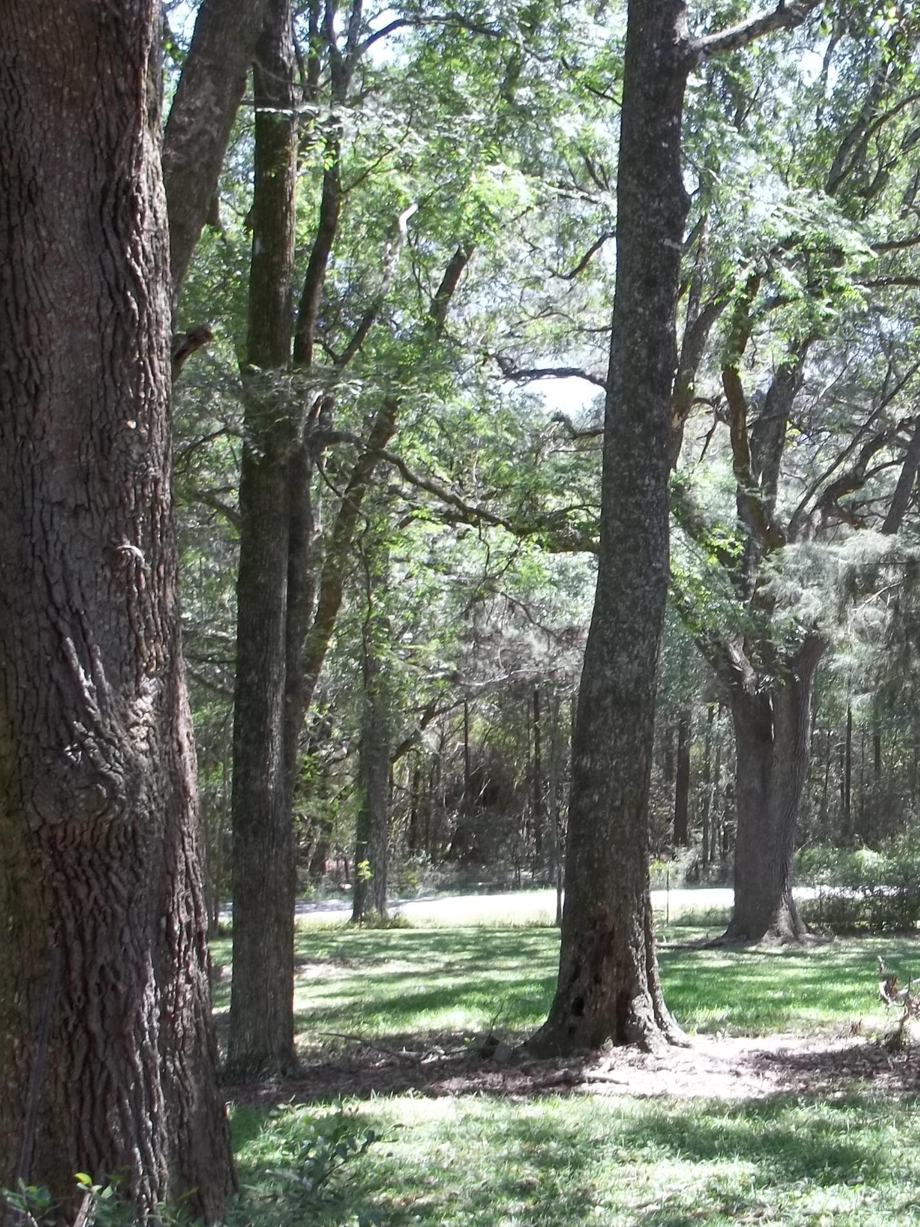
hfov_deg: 27.0
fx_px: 1843
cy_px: 679
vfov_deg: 36.8
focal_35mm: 52
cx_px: 832
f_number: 3.3
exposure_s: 1/80
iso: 64
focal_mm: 5.9
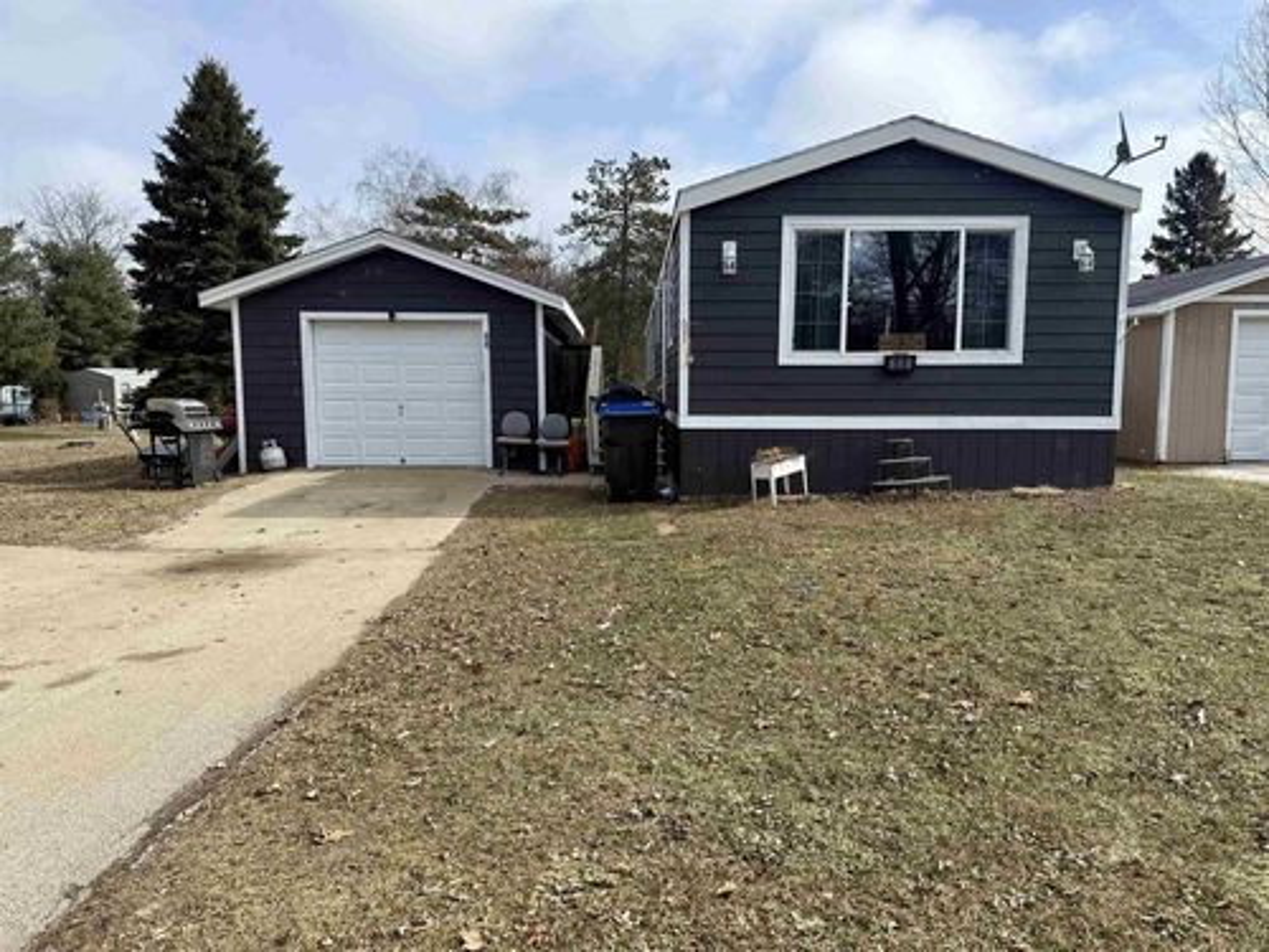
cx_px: 634
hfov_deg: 71.6
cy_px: 476
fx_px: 880
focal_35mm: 24
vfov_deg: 56.8
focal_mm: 6.76
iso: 80
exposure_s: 1/3425
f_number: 1.78
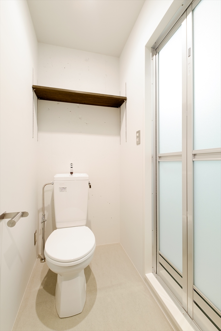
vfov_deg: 100.4
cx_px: 110
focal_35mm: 15
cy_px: 166
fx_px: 138
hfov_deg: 77.3
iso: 400
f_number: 5.6
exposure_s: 1/1.25
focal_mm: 10
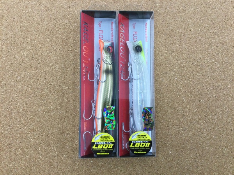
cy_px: 88
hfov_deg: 58.4
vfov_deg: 45.4
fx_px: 210
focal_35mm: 31
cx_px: 117
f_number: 2.4
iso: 40
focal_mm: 3.3
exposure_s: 1/30
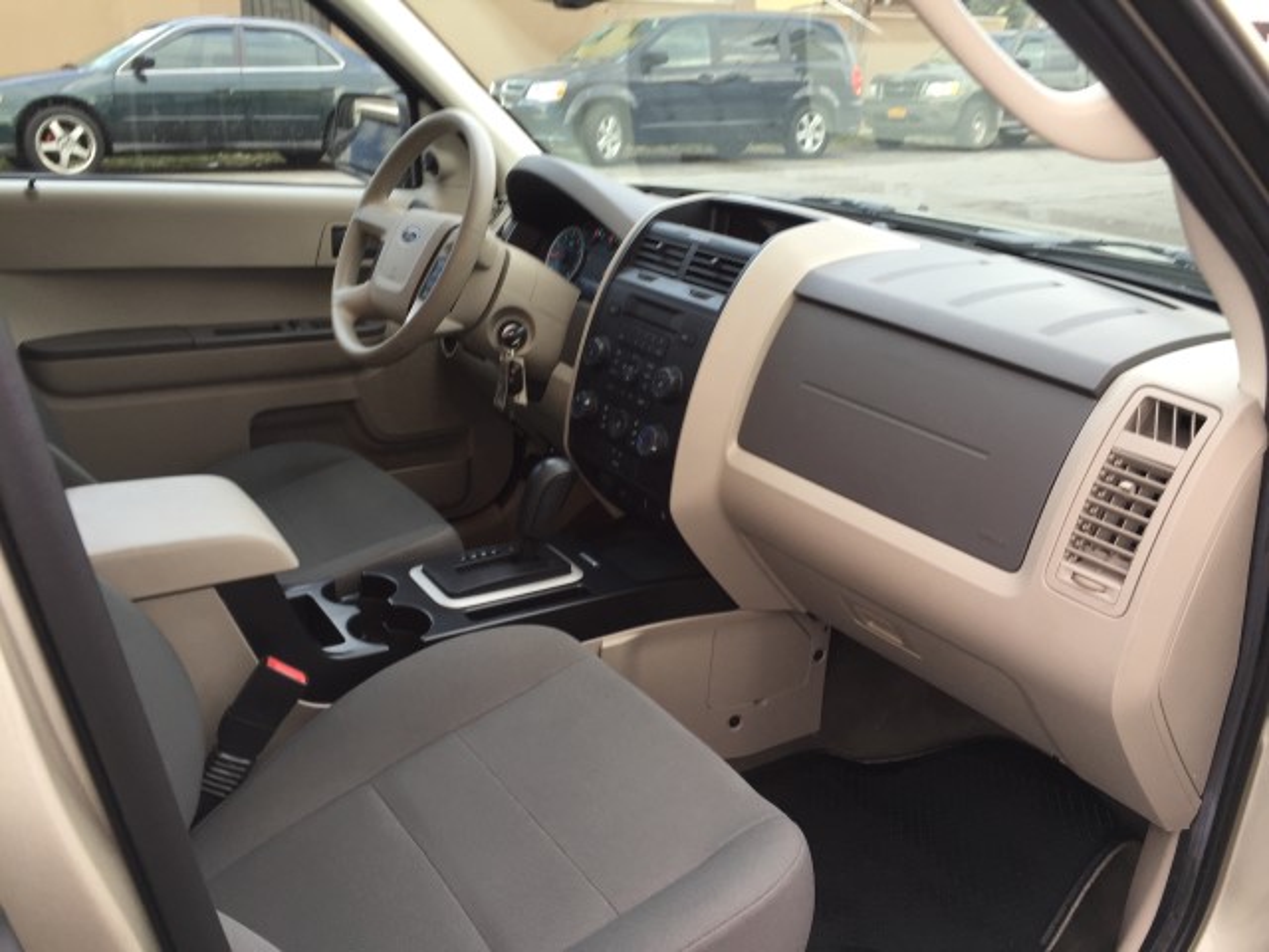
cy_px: 476
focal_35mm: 29
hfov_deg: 61.7
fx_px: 1063
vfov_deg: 48.2
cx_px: 634
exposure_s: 1/60
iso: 40
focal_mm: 4.15
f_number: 2.2
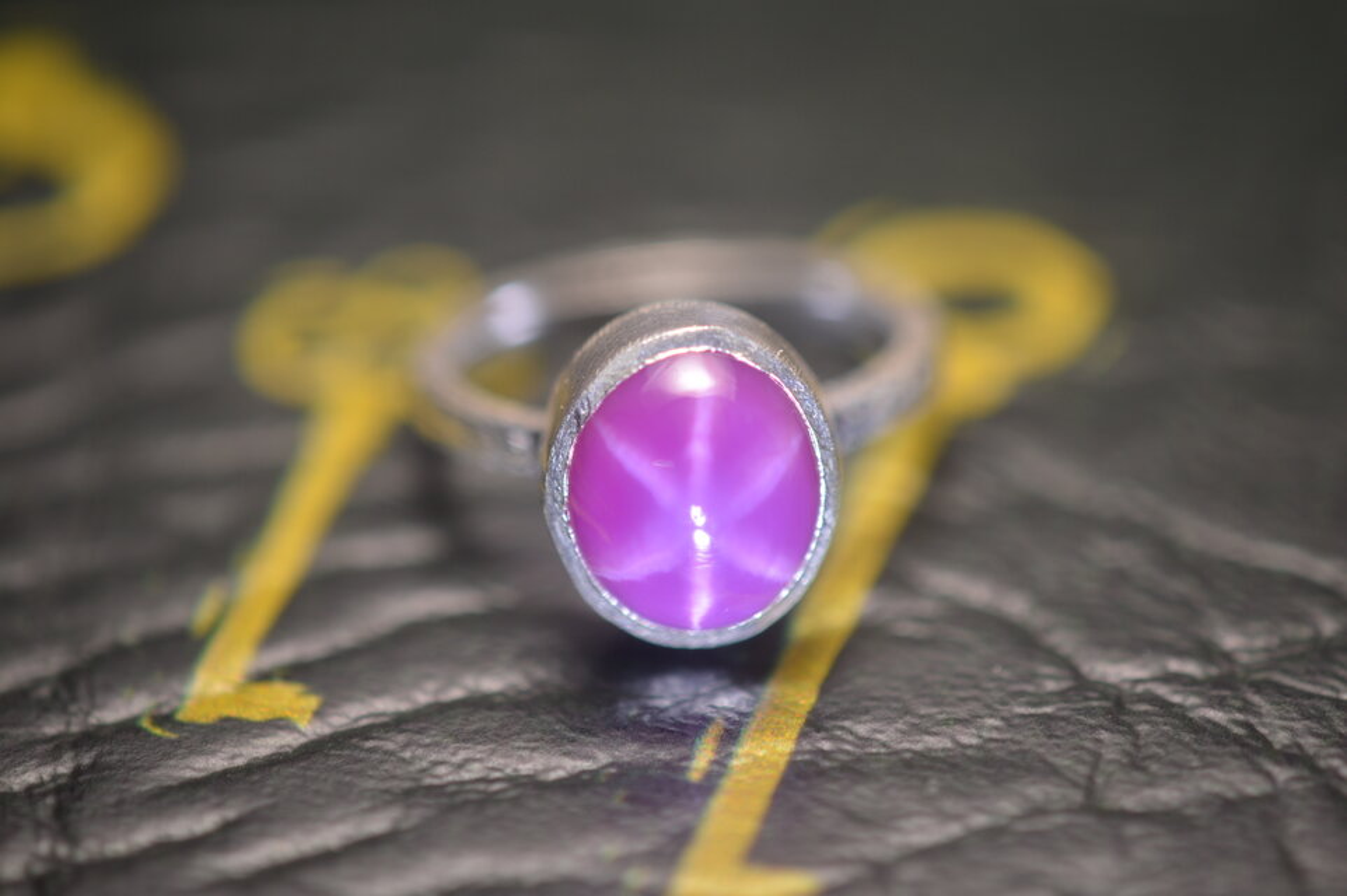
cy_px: 448
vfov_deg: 10.7
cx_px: 674
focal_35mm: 128
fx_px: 4767
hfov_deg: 16.1
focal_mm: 85
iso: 100
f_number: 4.2
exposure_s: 1/125
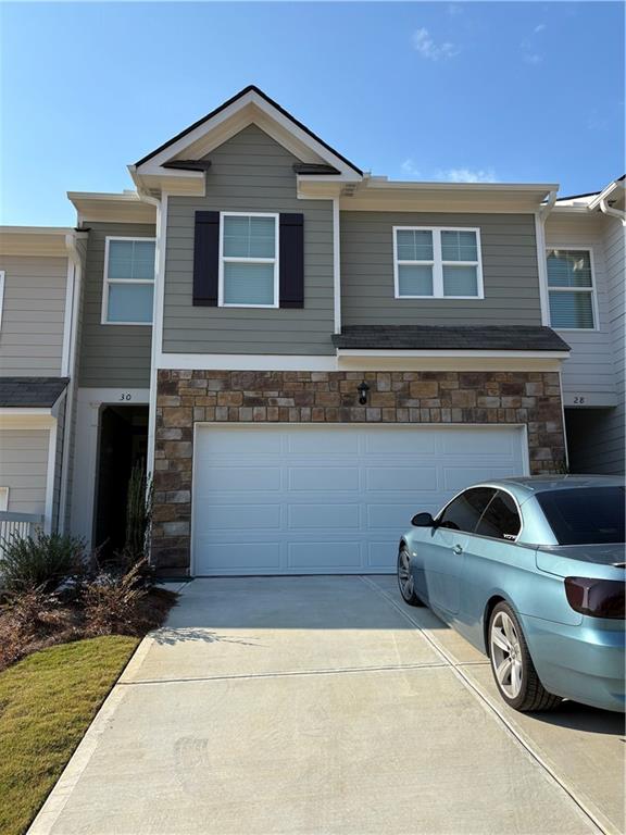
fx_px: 627
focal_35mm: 26
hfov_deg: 53.1
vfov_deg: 67.3
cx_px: 313
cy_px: 418
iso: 50
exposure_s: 1/2985
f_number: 1.6
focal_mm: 5.96
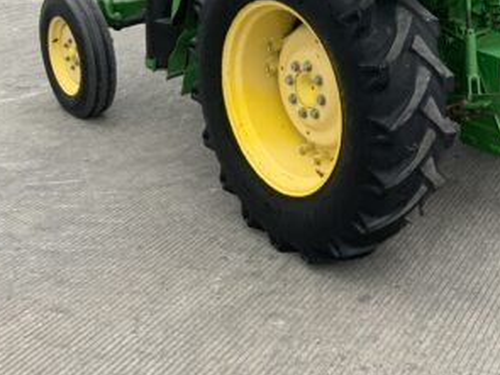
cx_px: 439
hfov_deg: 29.6
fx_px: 910
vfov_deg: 22.1
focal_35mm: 63
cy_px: -31
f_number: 1.8
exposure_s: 1/122
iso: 50
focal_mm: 3
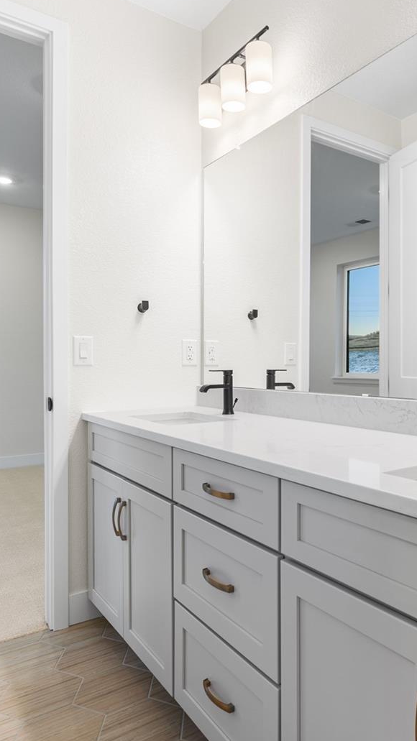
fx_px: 527
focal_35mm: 27
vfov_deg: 70.2
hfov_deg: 42.3
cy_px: 361
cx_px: 292
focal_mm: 16.5
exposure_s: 1/4
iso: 160
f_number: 8
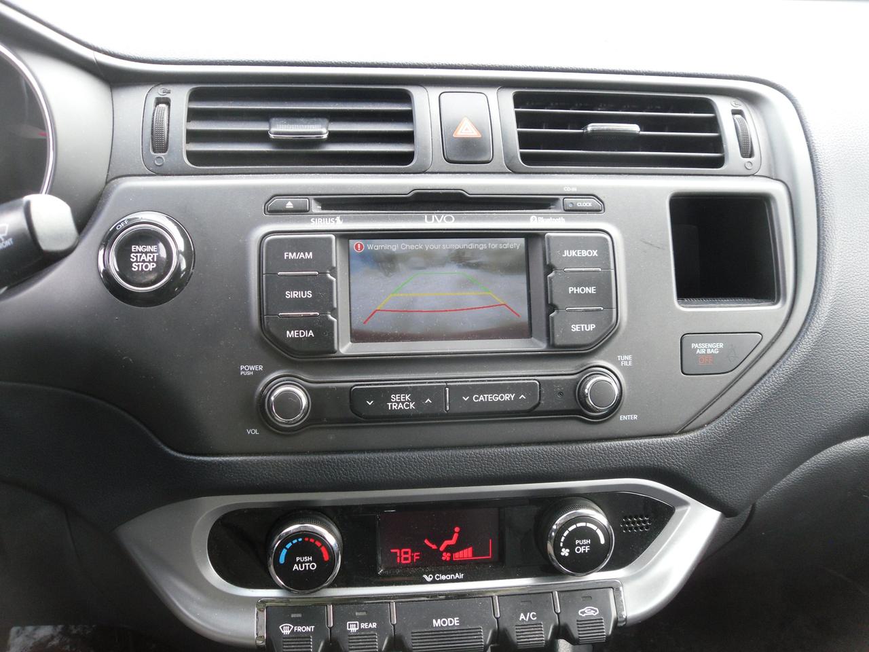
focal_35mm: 35
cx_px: 434
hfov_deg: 52.6
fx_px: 879
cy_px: 326
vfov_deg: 40.7
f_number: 3.5
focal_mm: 6.3
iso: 100
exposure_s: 1/39
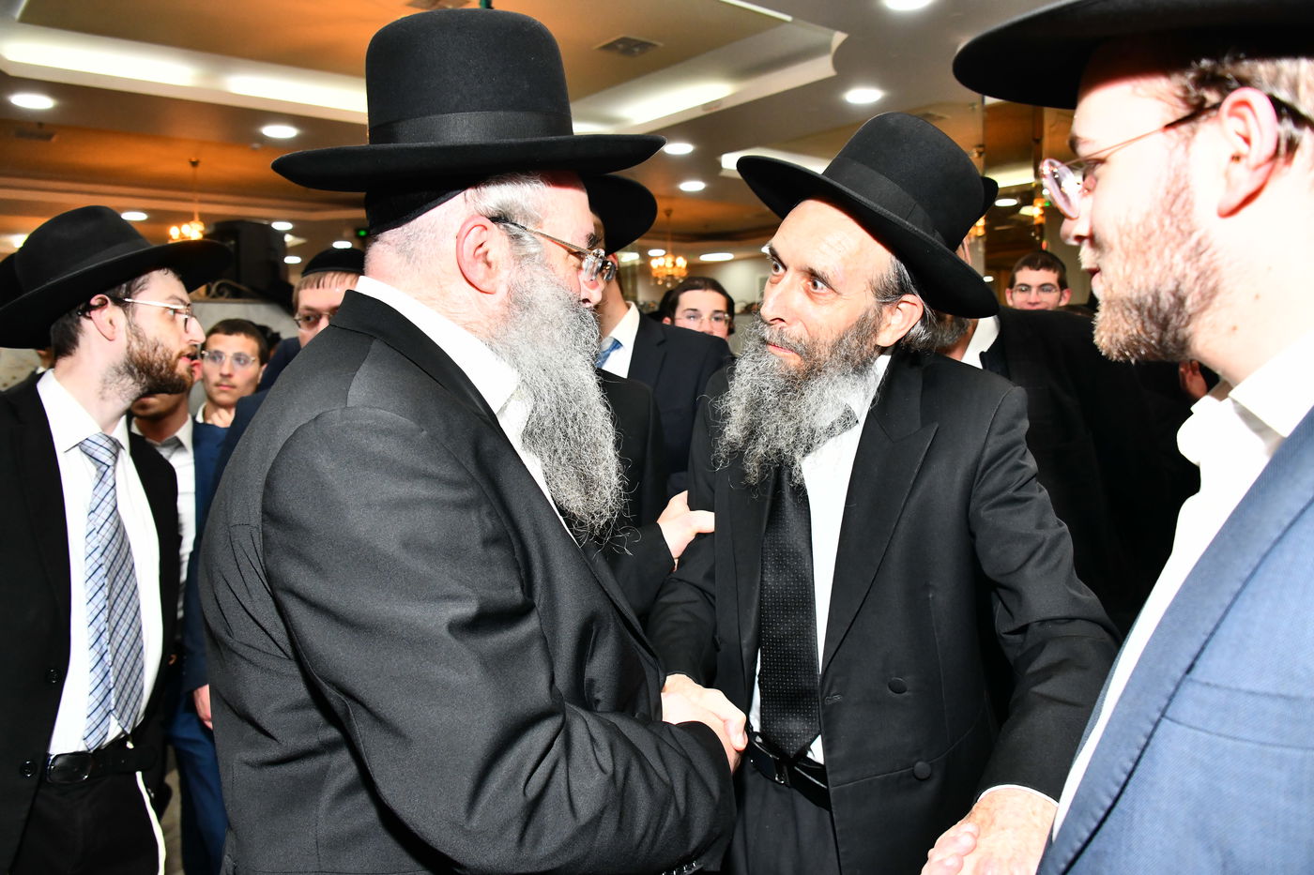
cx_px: 657
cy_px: 438
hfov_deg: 65.5
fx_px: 1022
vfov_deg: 46.4
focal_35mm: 28
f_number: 5.6
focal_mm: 28
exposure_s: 1/250
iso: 2000
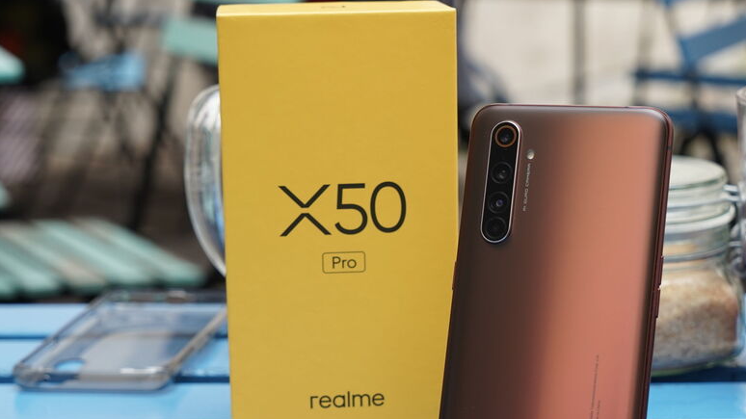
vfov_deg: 15.4
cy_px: 283
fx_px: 1543
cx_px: 460
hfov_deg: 27.1
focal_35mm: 78
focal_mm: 60
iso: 250
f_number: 6.3
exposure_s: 1/160
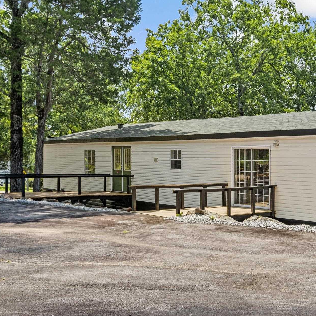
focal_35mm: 51
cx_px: 257
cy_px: 165
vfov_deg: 33.4
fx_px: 527
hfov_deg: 32.4
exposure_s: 1/40
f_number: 8
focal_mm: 20
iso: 200
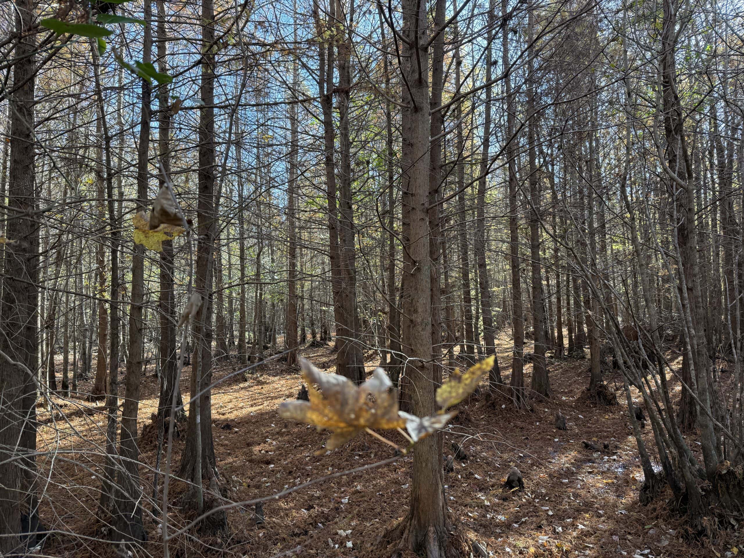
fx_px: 516
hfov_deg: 71.6
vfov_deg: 56.8
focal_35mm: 24
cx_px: 372
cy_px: 279
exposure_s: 1/241
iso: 100
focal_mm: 6.76
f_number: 1.78
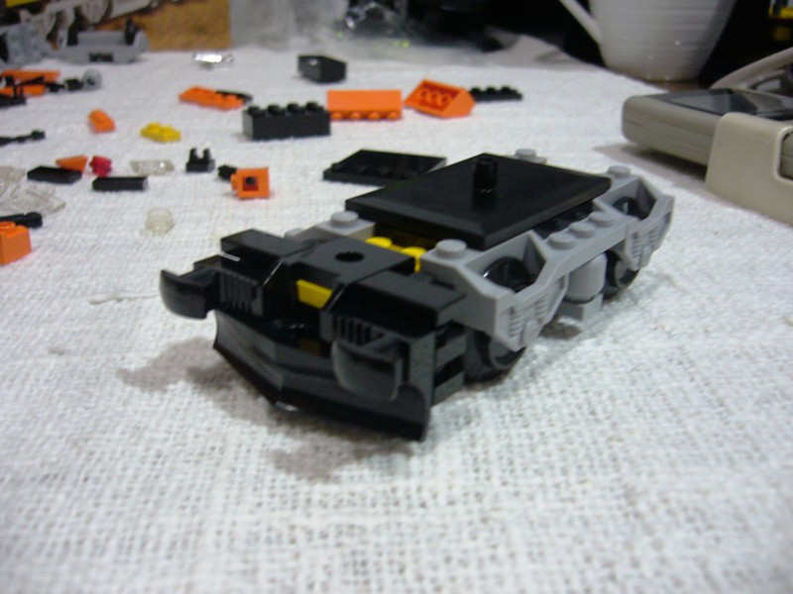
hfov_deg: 52.6
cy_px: 297
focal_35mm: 35
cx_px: 396
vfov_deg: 40.7
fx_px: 802
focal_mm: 5.8
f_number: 2.8
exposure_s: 1/8
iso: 200
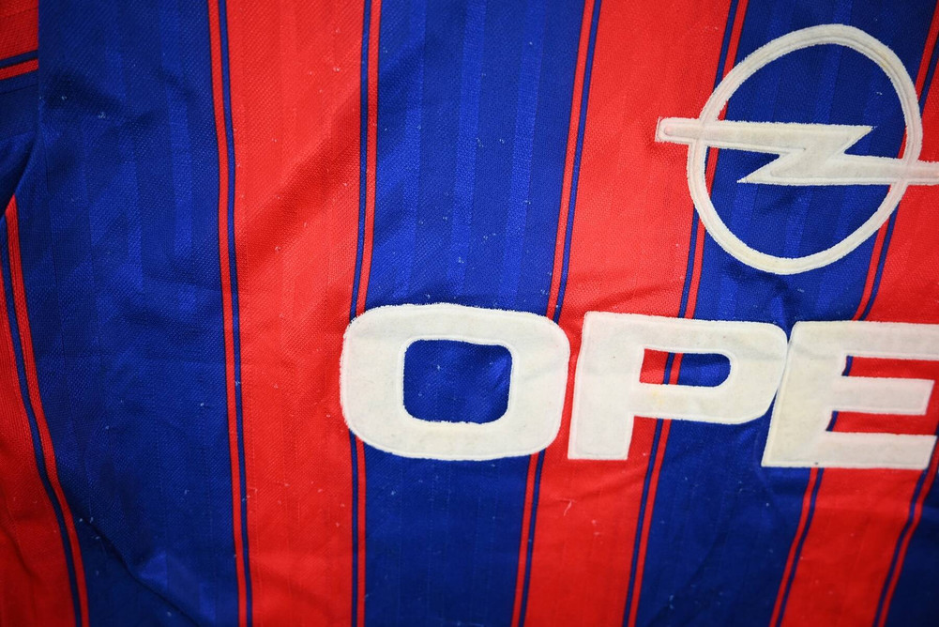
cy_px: 314
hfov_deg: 73.7
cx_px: 470
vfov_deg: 53.2
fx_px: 626
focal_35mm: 24
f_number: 4.8
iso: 200
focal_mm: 24
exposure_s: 1/125
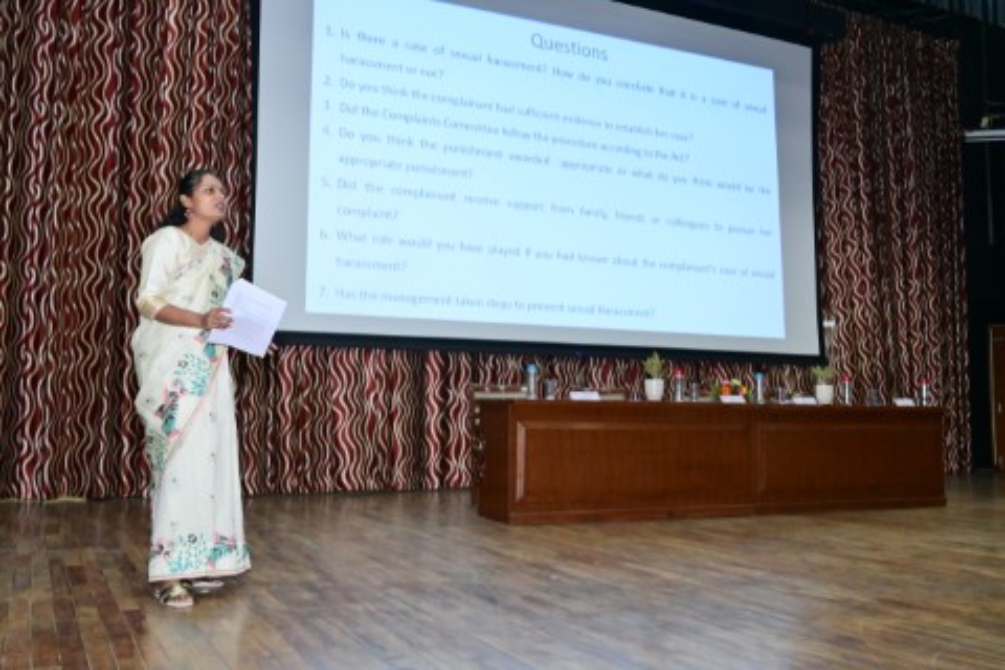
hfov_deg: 57.2
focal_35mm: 33
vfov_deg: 40.0
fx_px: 921
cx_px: 502
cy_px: 335
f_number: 6.3
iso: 2000
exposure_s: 1/100
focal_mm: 22
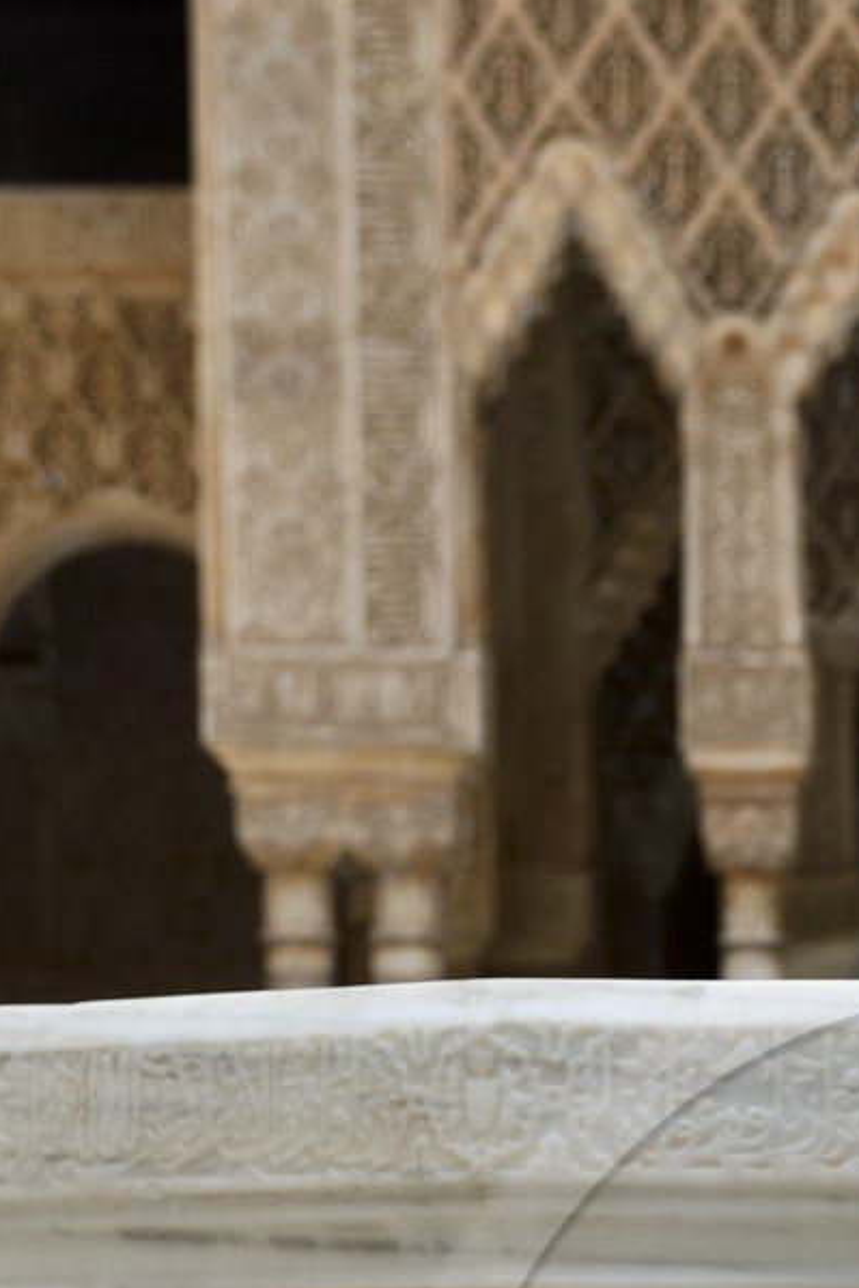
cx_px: 1037
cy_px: 1585
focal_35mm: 155
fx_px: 5544
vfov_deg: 12.9
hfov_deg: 8.8
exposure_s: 1/100
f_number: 5
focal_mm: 58
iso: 400
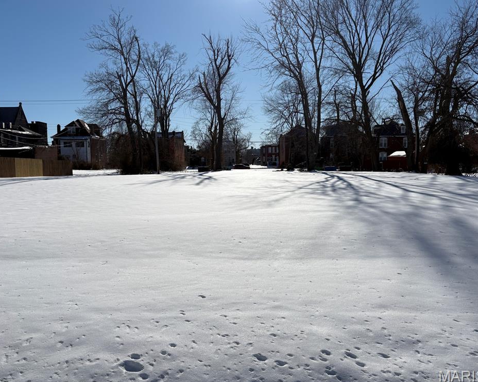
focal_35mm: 28
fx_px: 396
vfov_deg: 51.5
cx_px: 227
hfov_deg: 62.2
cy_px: 189
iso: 32
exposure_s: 1/11905
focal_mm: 5.96
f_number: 1.6
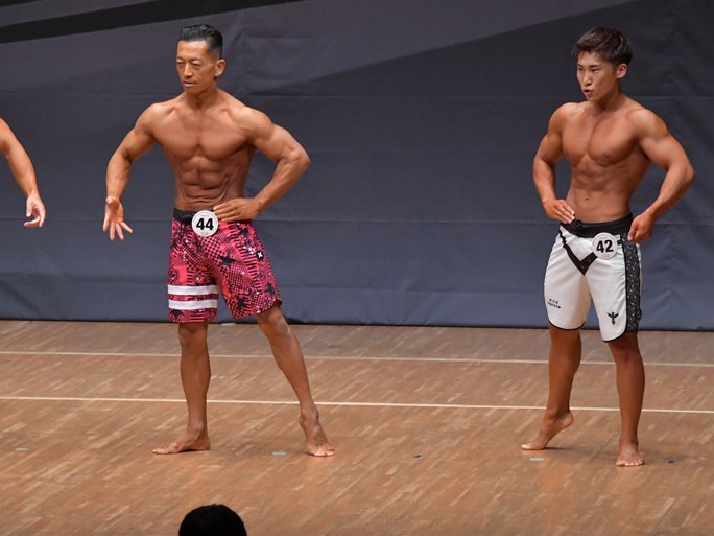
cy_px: 267
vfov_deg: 5.1
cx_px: 339
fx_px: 6064
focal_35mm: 294
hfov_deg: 6.7
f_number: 5.6
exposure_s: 1/400
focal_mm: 180
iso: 6400
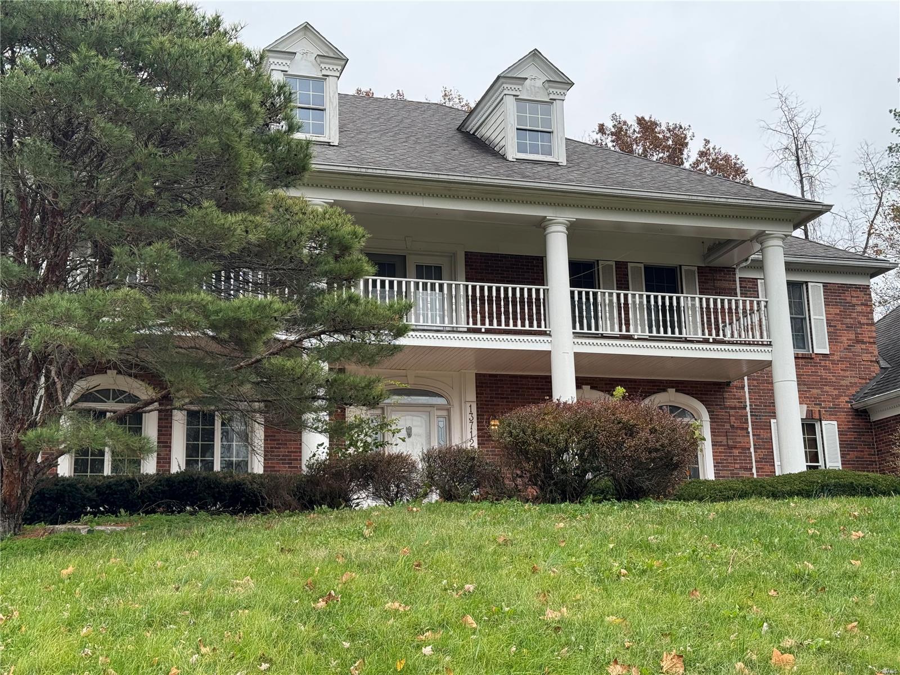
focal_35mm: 48
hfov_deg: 39.7
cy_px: 338
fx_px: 1248
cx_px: 450
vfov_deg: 30.3
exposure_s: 1/256
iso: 64
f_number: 1.78
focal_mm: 6.76
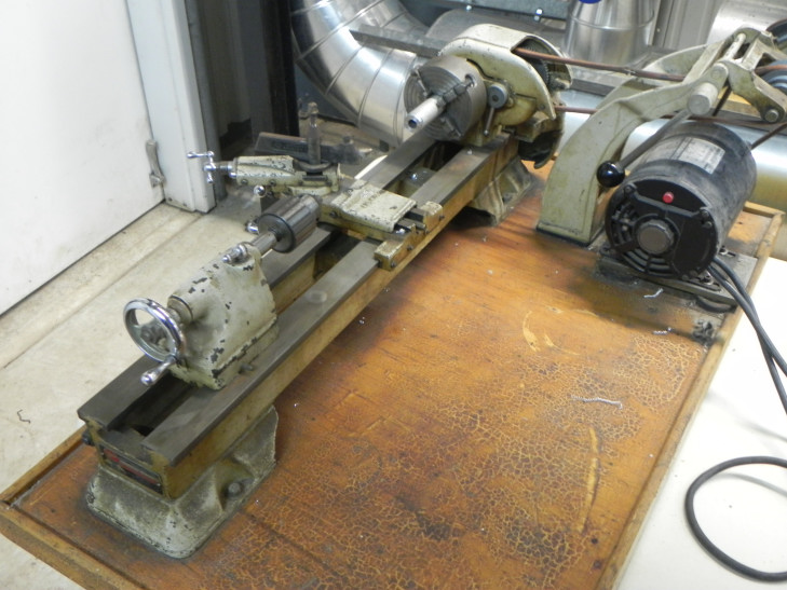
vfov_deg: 38.7
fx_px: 841
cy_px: 295
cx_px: 394
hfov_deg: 50.1
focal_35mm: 37
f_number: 3.2
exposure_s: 1/10.5
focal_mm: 6.6
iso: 400
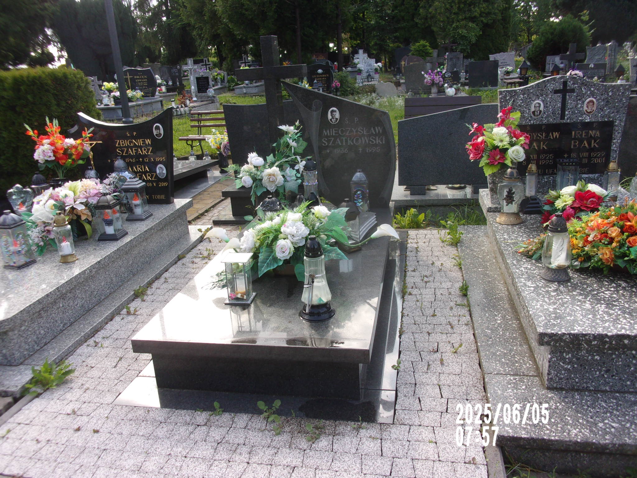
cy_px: 239
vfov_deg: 49.7
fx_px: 515
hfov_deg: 63.4
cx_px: 318
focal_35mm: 28
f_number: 3.9
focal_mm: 5.1
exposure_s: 1/180
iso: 80
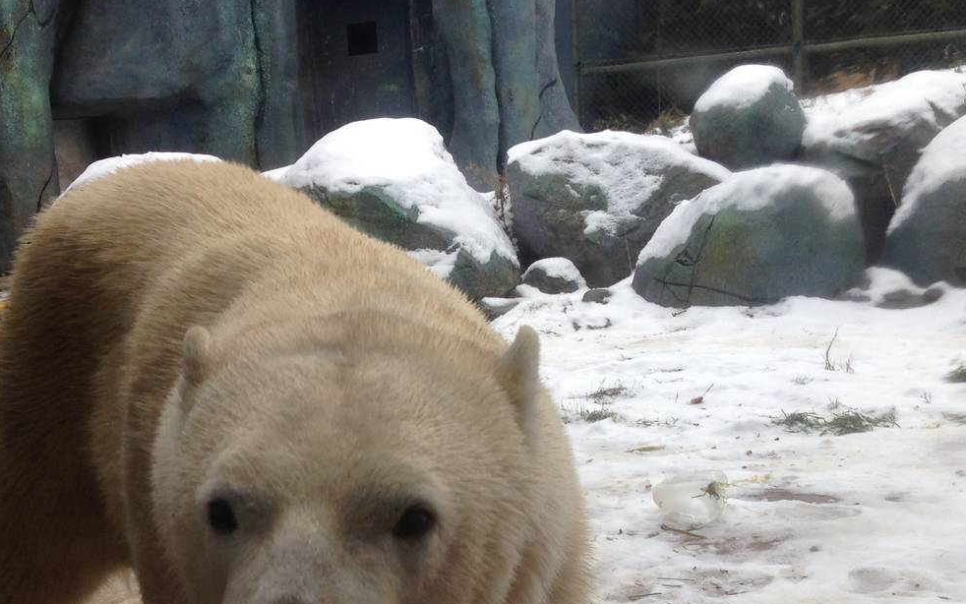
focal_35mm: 57
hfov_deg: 35.3
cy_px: 522
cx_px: 312
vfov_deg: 22.3
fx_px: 1501
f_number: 2.4
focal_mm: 4.12
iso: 50
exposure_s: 1/175
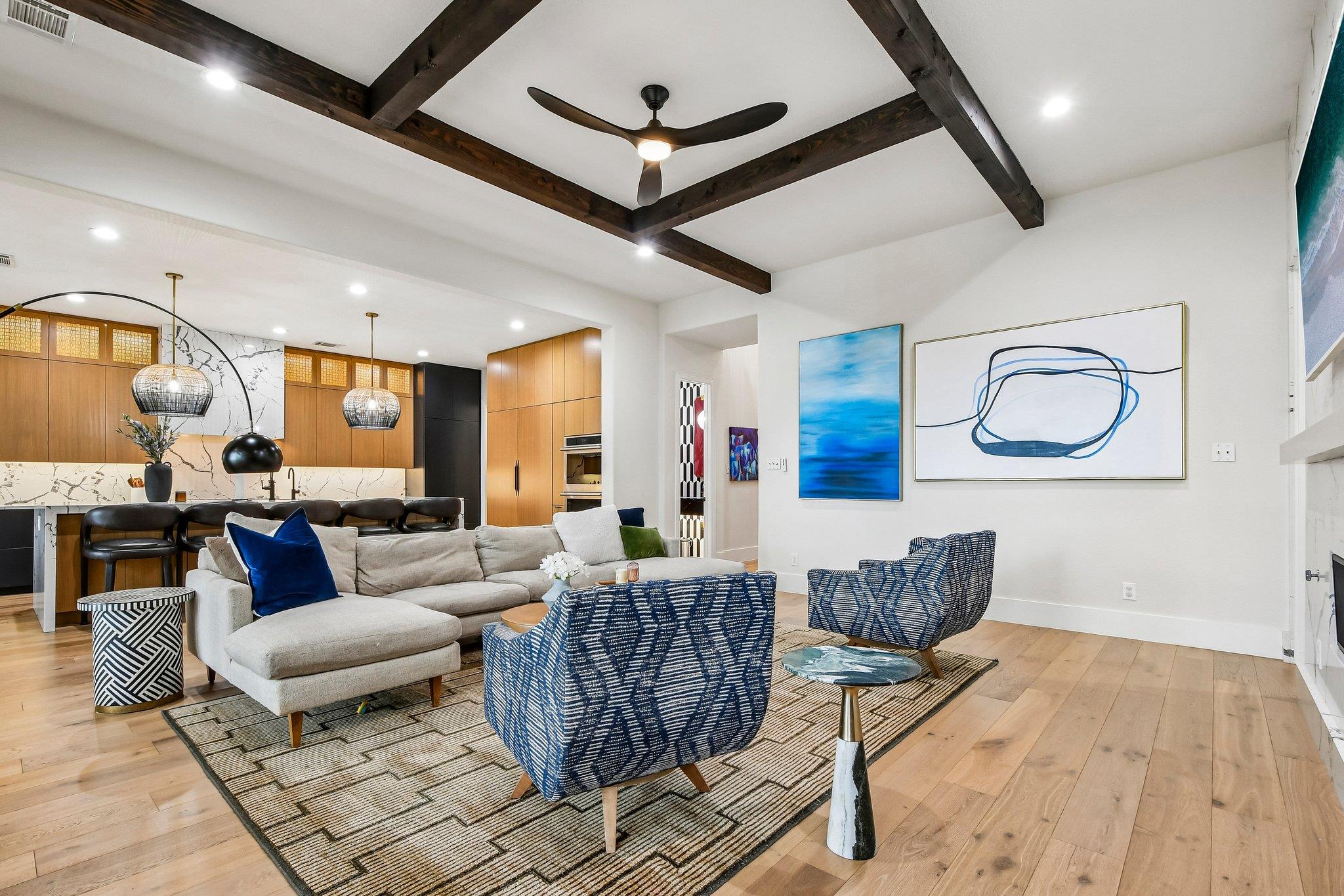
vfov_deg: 77.3
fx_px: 560
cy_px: 448
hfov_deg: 100.4
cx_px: 672
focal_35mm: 15
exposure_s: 1/8
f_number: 8
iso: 400
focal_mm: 10
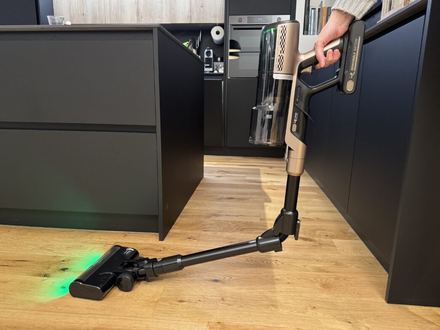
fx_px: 305
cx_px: 220
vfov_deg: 56.8
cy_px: 165
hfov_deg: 71.6
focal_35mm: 24
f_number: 1.78
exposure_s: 1/33
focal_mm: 6.76
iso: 640
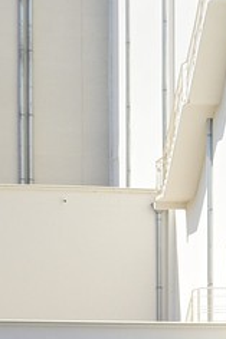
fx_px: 3074
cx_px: 687
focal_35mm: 326
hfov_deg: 4.1
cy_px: 501
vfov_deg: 6.3
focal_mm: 48
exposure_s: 1/250
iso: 400
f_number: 14
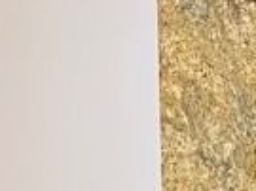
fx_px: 783
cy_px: 286
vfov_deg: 13.2
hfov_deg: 18.5
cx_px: 169
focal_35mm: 106
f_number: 2.2
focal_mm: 2.22
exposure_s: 1/50
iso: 200
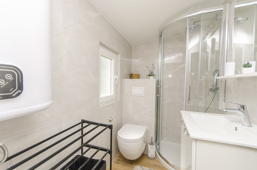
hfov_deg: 100.5
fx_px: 107
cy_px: 85
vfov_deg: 77.1
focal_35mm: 15
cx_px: 128
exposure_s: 1/100
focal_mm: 10
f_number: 6.3
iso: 100
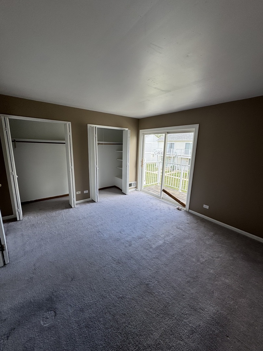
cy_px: 176
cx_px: 132
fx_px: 142
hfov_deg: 85.7
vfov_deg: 102.1
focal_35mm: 14
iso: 40
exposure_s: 1/128
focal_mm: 2.22
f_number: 2.2
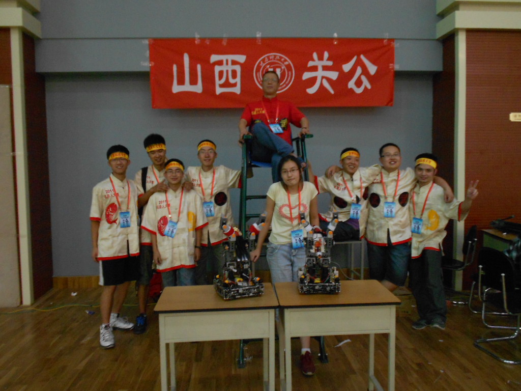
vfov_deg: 48.2
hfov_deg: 61.7
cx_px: 260
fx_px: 436
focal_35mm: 29
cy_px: 196
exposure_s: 1/15
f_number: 3.4
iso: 400
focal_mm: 5.1
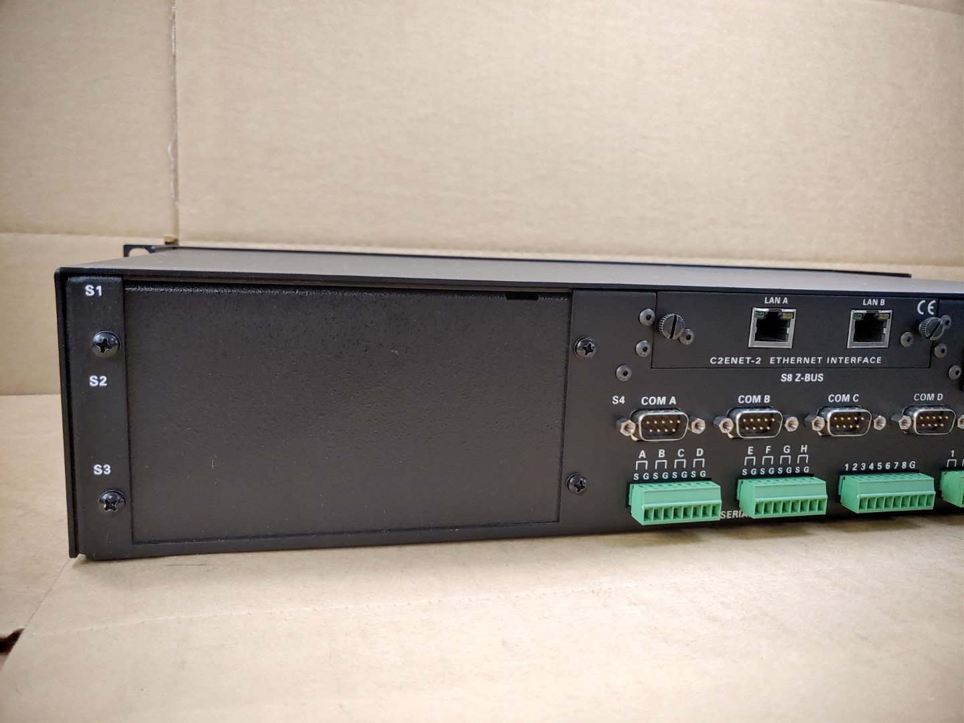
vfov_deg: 53.1
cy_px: 362
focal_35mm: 26
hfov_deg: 67.3
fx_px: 724
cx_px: 482
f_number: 1.8
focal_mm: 4.36
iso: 100
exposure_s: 1/120
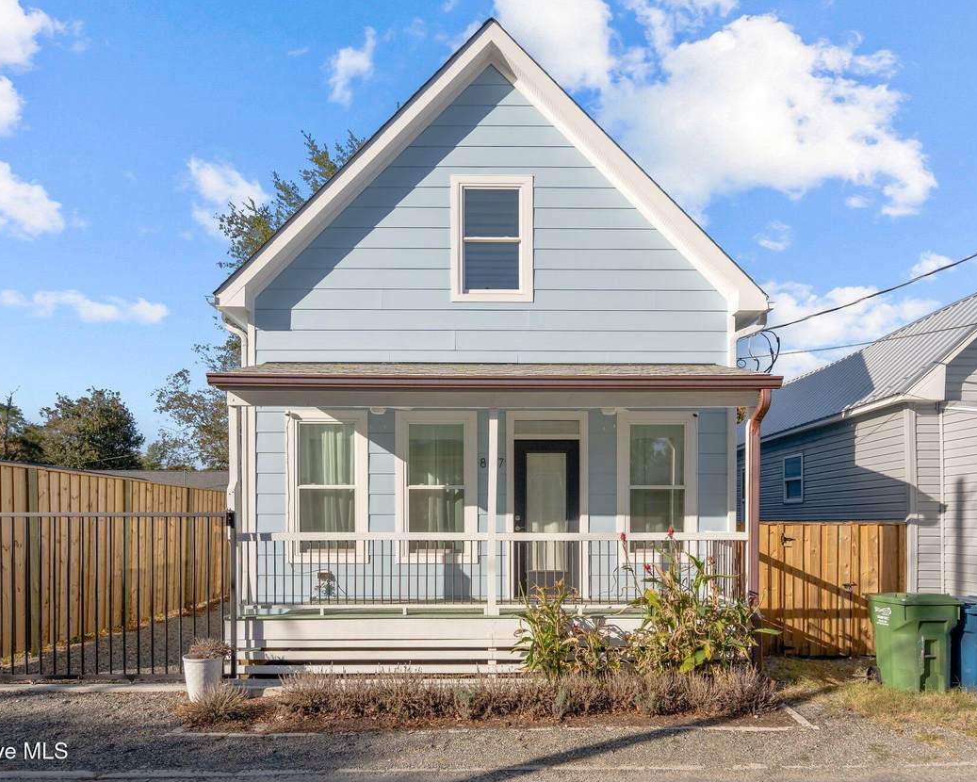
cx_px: 499
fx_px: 636
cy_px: 386
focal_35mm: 22
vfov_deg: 63.1
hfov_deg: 75.0
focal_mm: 19
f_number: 4
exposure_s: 1/4000
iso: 320
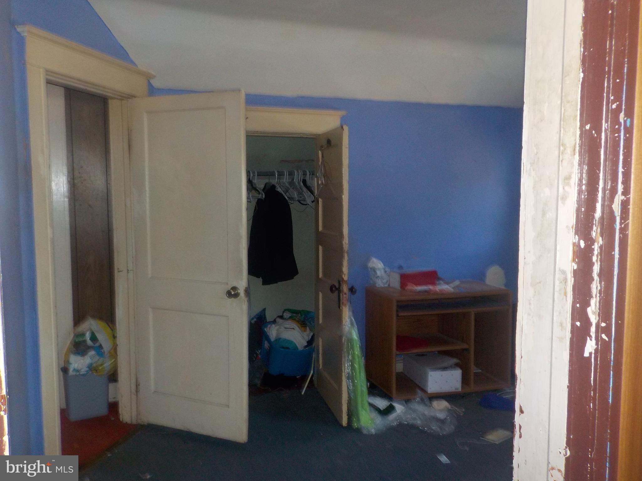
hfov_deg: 60.0
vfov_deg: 46.8
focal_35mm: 30
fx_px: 556
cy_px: 240
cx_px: 321
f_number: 3.3
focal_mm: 4.1
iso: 200
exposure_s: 1/30
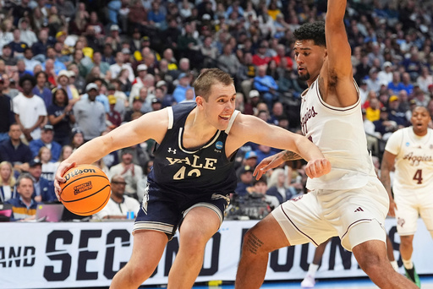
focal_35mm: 105
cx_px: 216
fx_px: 1264
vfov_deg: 13.1
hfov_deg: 19.4
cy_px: 144
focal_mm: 70
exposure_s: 1/1600
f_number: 3.2
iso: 5000
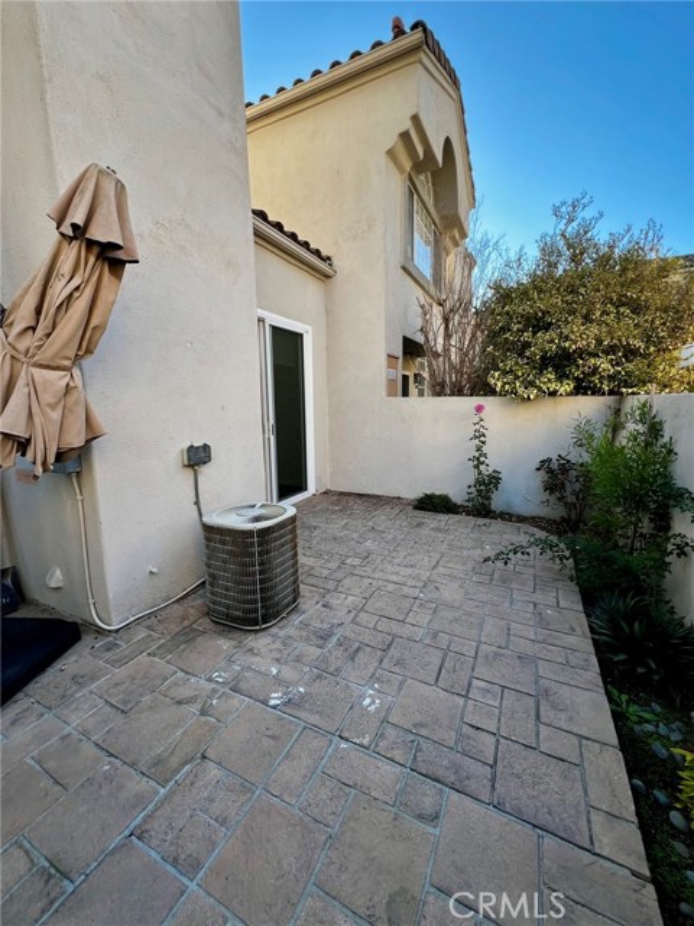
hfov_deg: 89.9
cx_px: 347
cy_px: 463
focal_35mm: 13
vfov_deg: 106.2
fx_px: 348
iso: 32
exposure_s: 1/224
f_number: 1.8
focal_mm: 1.57
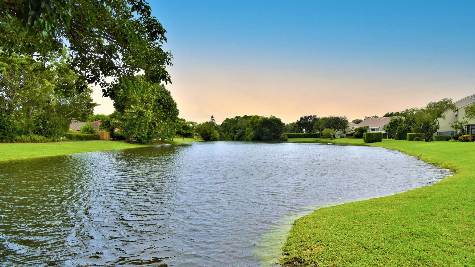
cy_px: 135
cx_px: 238
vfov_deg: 62.4
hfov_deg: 94.2
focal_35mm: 18
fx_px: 221
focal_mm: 11
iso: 220
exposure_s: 1/500
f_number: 11
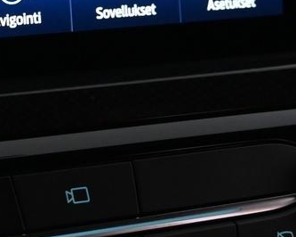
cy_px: -70
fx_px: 1199
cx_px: -12
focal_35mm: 137
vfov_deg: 11.0
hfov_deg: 13.8
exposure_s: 1/30
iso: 1000
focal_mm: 20
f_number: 3.8
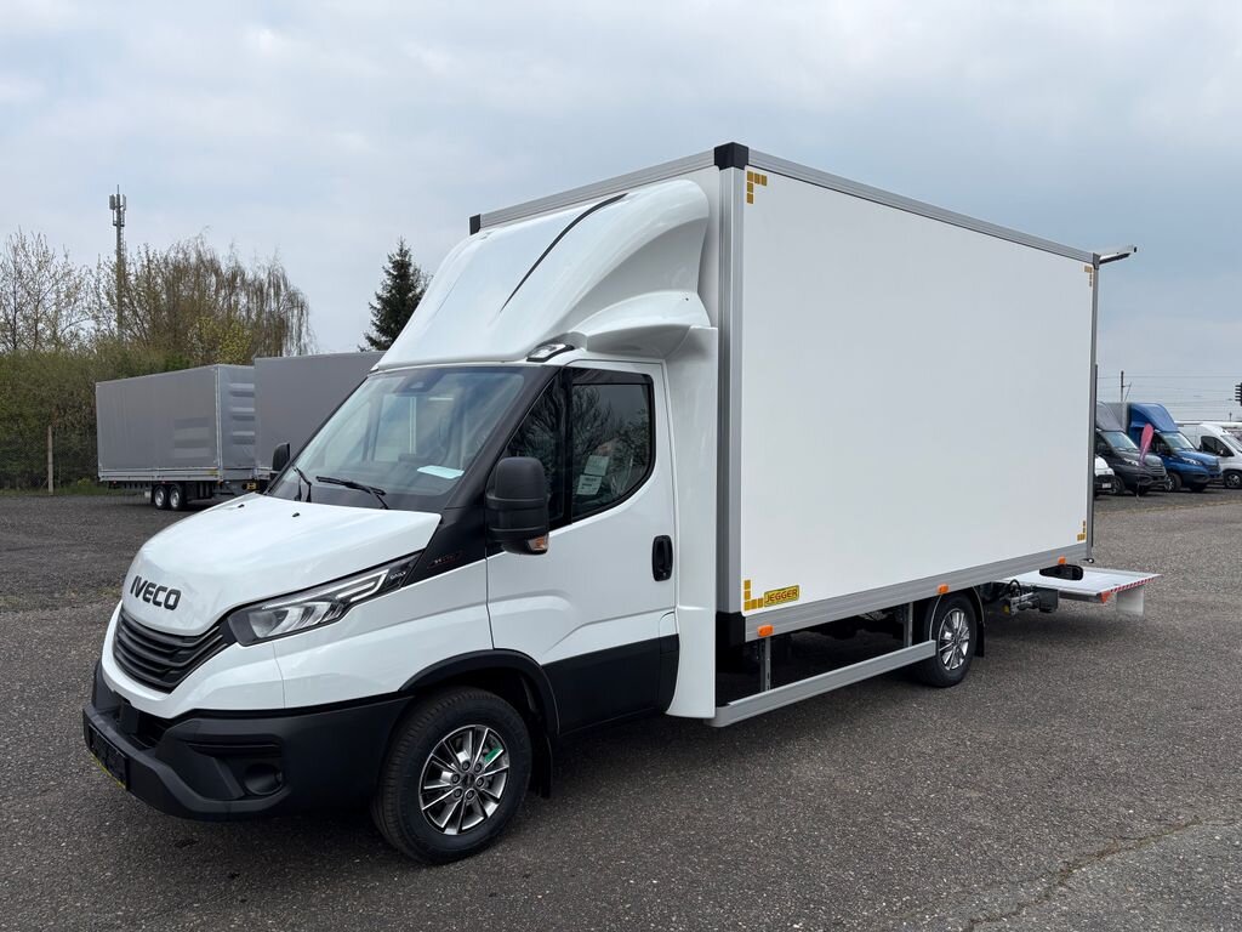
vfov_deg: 53.1
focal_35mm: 26
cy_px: 466
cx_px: 621
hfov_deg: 67.3
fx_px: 933
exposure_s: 1/3831
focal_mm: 5.96
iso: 50
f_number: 1.6
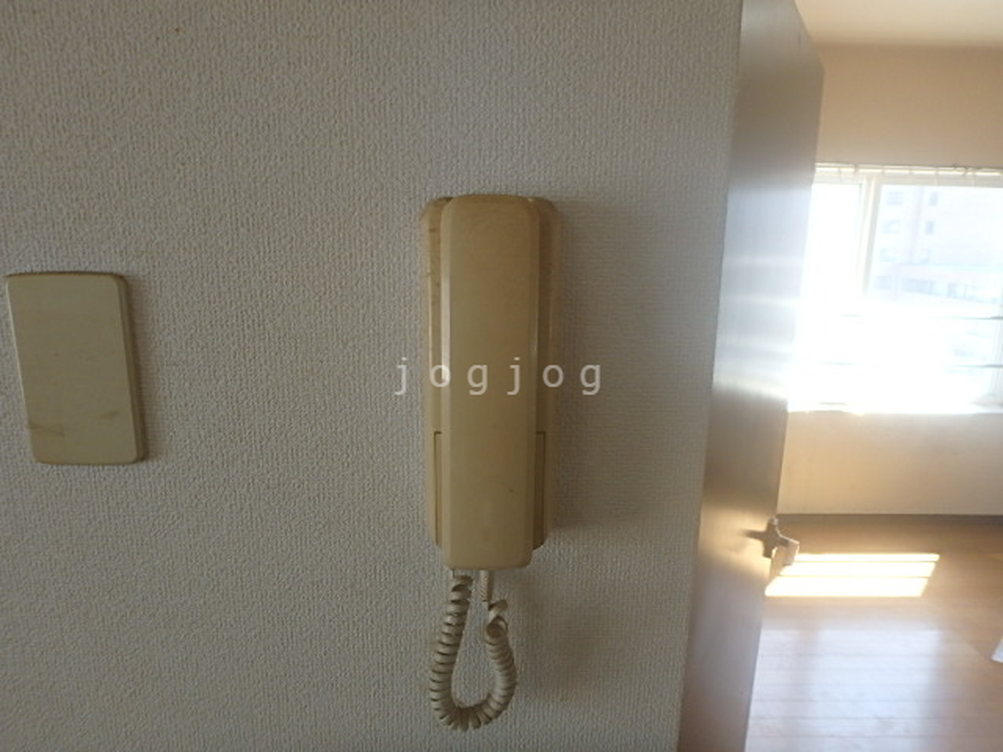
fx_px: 608
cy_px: 376
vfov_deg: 63.4
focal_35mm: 21
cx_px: 502
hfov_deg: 79.0
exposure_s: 1/60
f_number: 3.5
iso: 160
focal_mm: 3.7
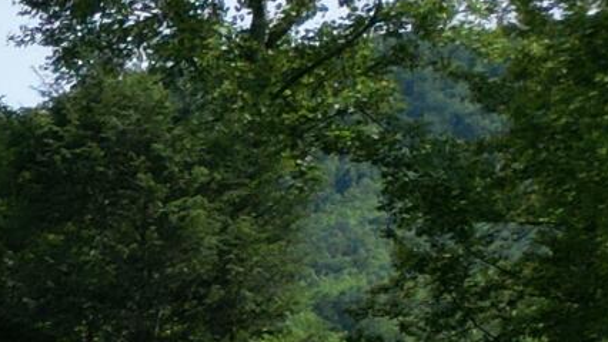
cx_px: -1436
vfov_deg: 6.2
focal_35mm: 184
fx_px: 2968
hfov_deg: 8.7
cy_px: 976
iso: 130
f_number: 1.7
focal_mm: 6.72
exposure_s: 1/2500
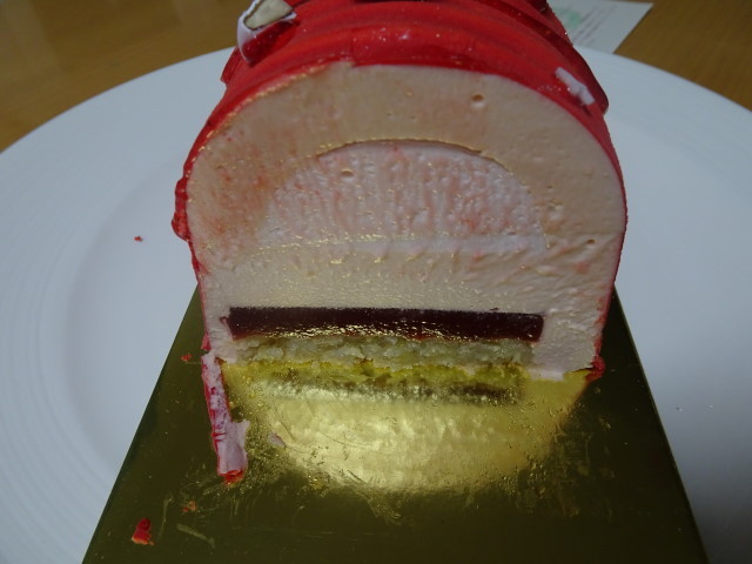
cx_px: 376
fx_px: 521
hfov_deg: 71.6
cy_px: 282
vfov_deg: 56.8
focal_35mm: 24
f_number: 3.5
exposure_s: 1/30
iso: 250
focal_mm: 4.1
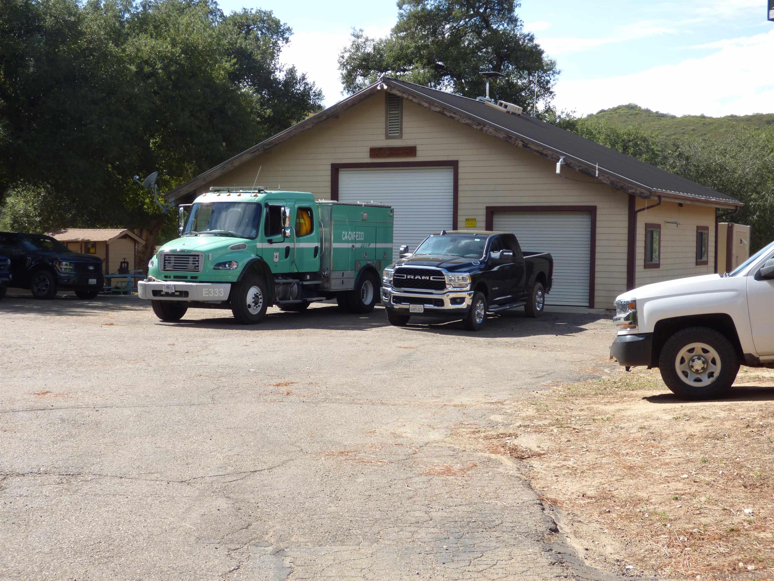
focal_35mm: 53
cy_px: 290
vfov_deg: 27.5
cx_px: 387
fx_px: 1185
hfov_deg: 36.2
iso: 100
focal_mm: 9.51
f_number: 3.9
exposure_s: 1/400
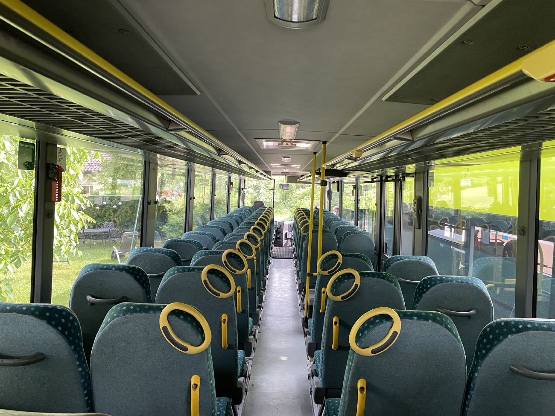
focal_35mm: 26
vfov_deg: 53.1
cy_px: 208
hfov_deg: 67.3
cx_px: 278
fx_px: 417
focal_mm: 4.2
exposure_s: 1/99
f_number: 1.6
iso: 125
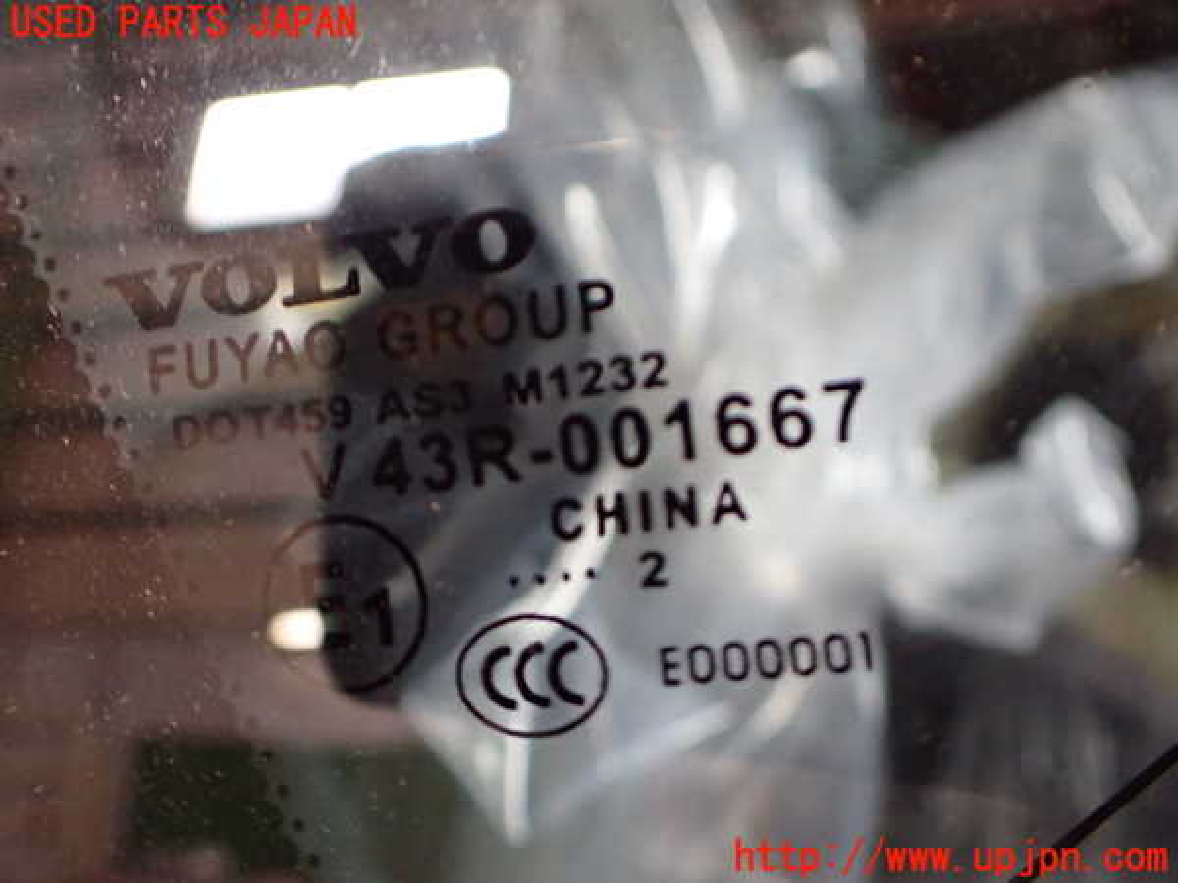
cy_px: 442
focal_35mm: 30
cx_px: 589
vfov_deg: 46.8
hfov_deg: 60.0
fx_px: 1021
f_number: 2.3
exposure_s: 1/30
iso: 800
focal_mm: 5.4
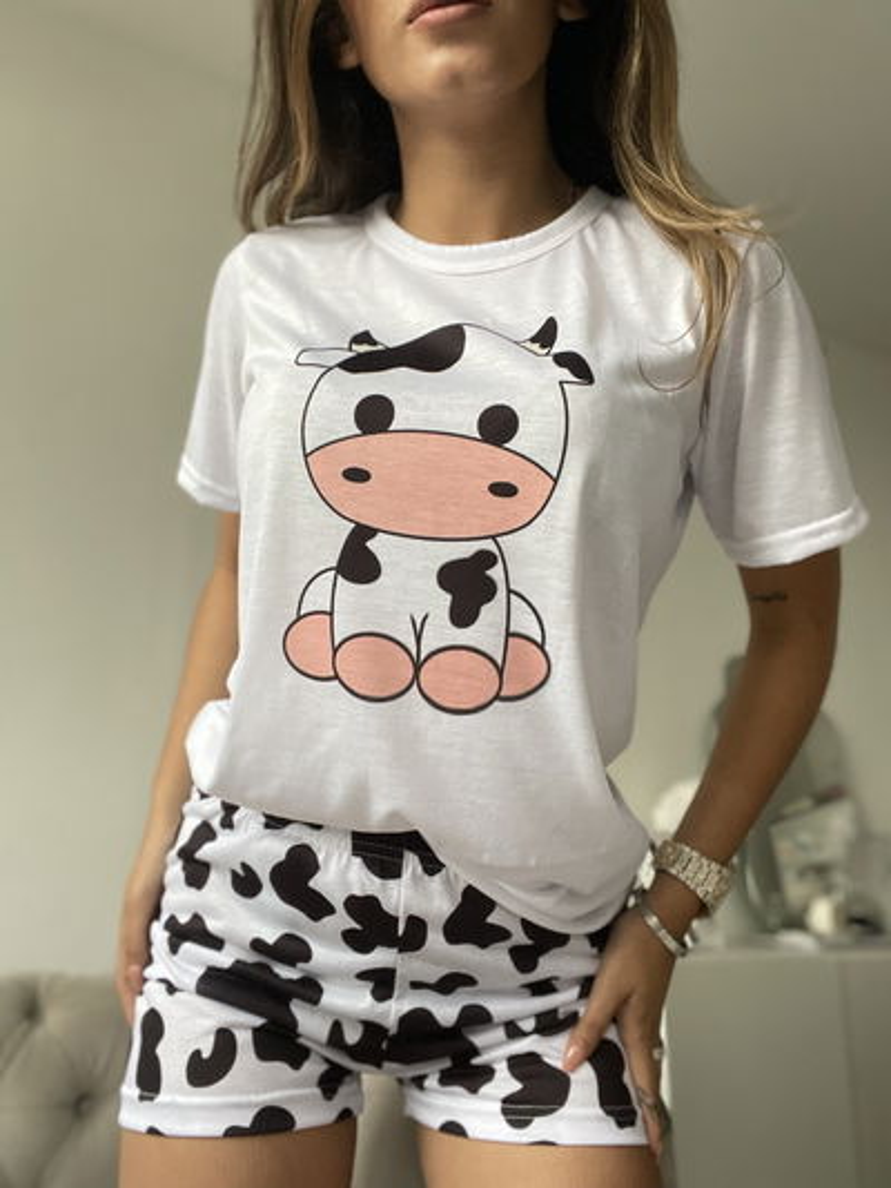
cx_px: 446
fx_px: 1029
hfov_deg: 46.8
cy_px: 594
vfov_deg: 60.0
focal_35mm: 30
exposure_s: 1/40
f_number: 2.2
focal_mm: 2.71
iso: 200
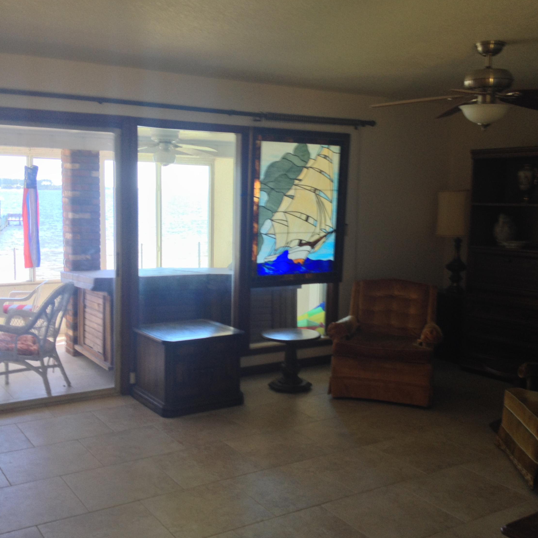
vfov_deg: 40.0
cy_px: 272
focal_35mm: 42
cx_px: 275
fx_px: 739
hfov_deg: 40.0
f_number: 2.4
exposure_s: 1/20
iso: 50
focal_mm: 4.28
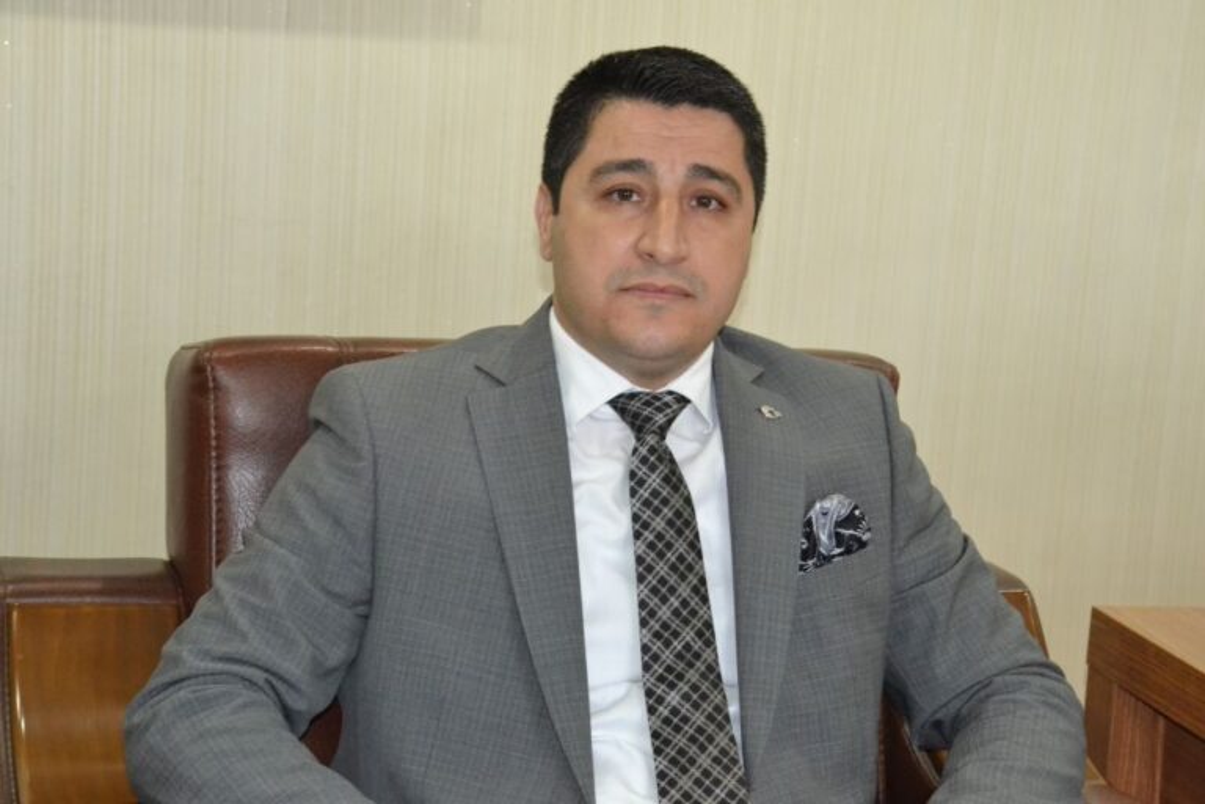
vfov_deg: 14.7
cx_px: 602
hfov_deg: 21.9
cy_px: 402
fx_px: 3113
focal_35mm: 93
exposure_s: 1/60
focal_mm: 62
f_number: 5
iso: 3200
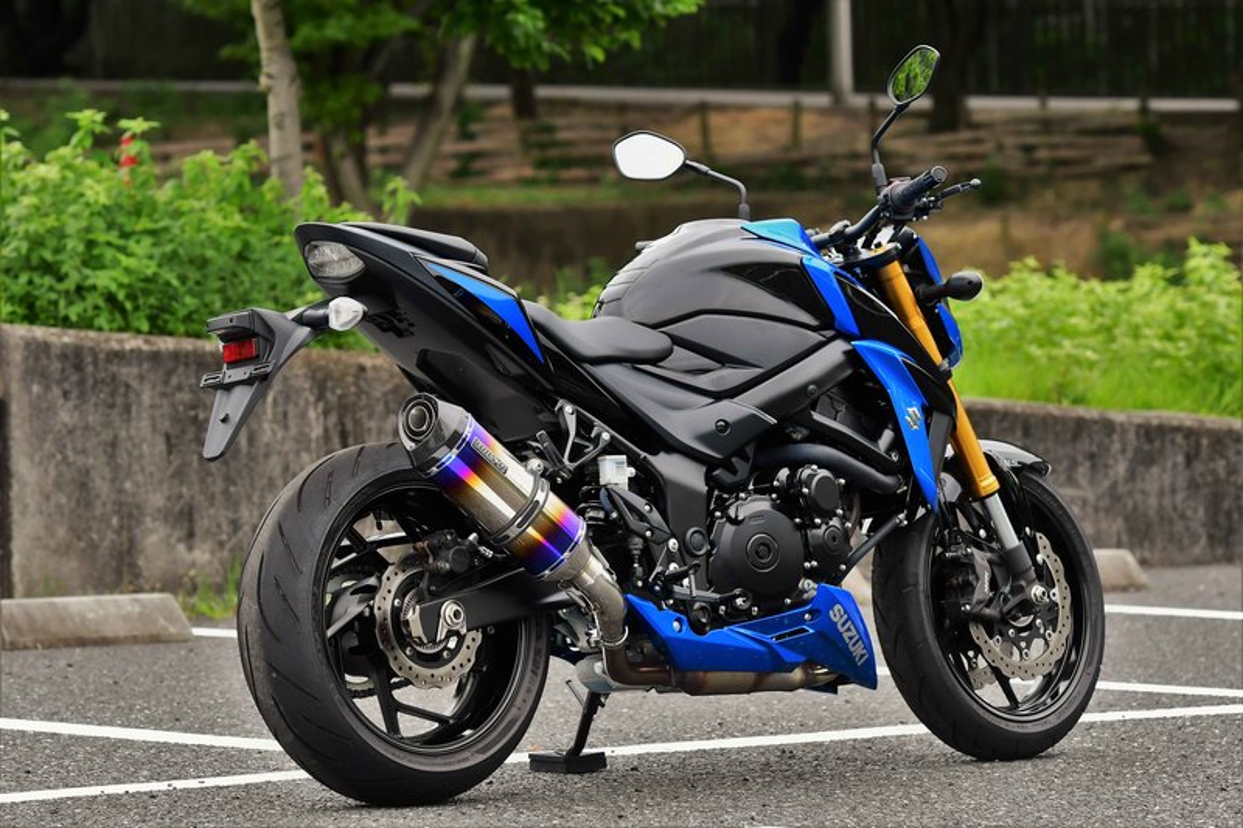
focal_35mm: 165
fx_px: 5696
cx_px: 622
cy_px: 414
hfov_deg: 12.5
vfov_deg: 8.3
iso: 640
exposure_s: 1/640
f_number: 5
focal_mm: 110
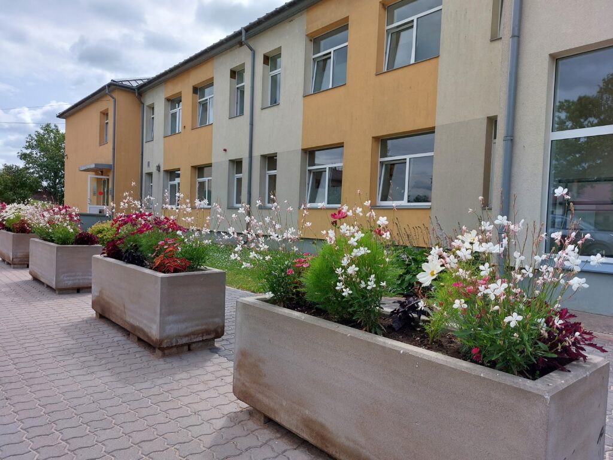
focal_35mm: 24
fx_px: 425
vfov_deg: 56.8
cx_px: 306
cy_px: 230
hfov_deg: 71.6
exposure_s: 1/908
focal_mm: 5.23
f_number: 1.8
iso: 25
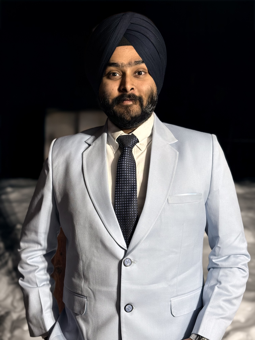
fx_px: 471
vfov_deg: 39.7
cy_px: 170
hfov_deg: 30.3
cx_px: 128
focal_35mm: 48
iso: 200
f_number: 1.78
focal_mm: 6.76
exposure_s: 1/40
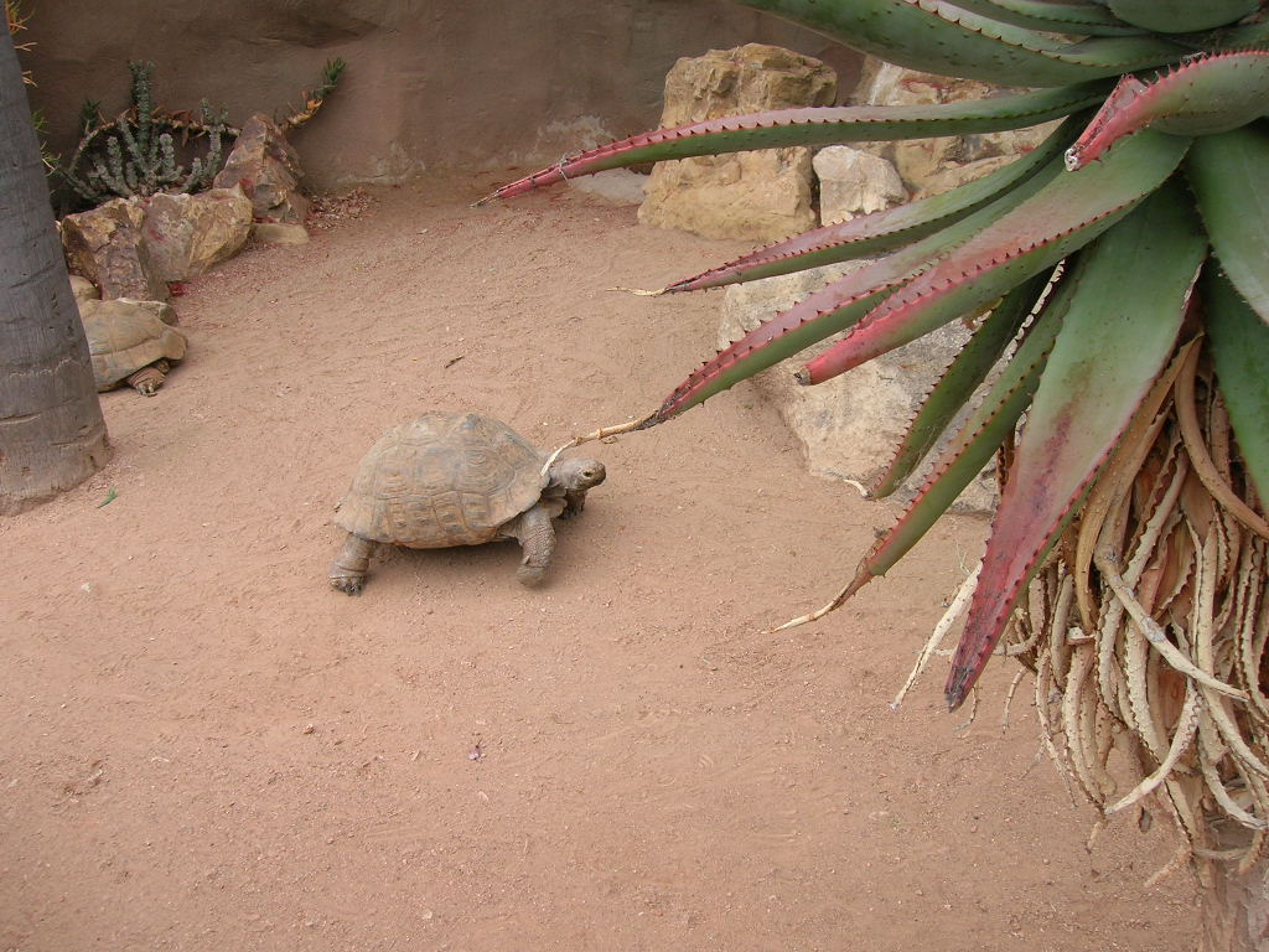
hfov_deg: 54.0
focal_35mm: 34
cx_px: 634
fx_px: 1246
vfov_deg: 41.8
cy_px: 476
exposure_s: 1/70.1
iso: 50
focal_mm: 5.7
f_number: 4.9
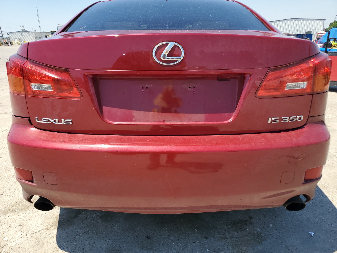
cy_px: 126
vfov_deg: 53.1
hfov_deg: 67.3
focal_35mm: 26
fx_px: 253
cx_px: 168
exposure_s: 1/2000
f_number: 1.5
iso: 50
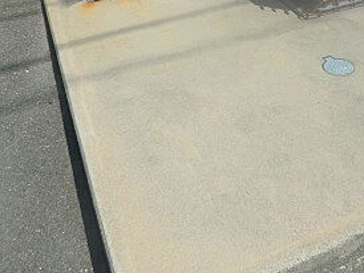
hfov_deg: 33.9
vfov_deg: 24.7
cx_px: 255
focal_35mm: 56
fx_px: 589
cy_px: -13
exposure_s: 1/200
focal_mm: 4.3
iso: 80
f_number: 7.5
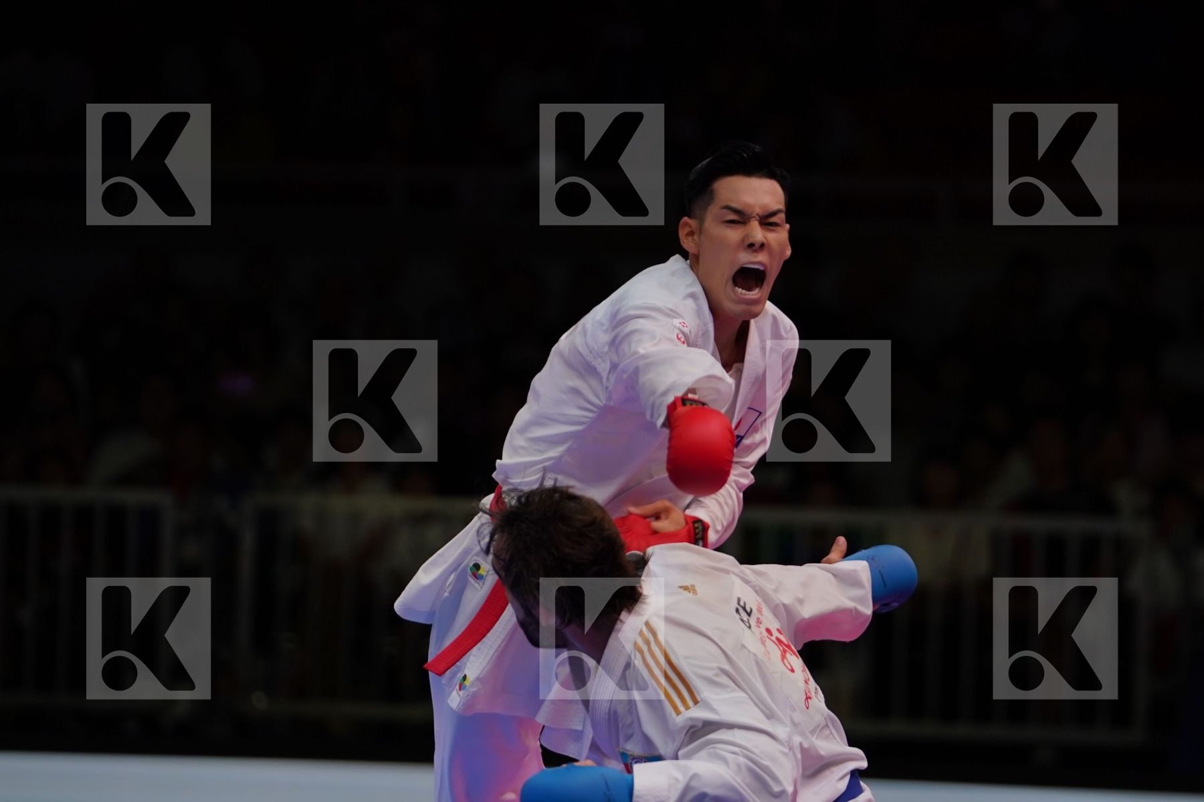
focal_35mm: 252
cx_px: 602
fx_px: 8427
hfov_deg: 8.2
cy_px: 401
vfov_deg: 5.5
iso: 400
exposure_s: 1/1000
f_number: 2.8
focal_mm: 168
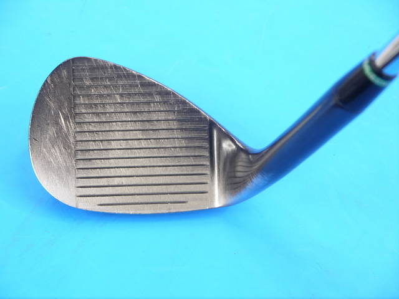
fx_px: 968
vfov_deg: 17.6
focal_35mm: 84
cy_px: 150
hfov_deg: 23.3
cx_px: 200
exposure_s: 1/50
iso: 800
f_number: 5.6
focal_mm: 42
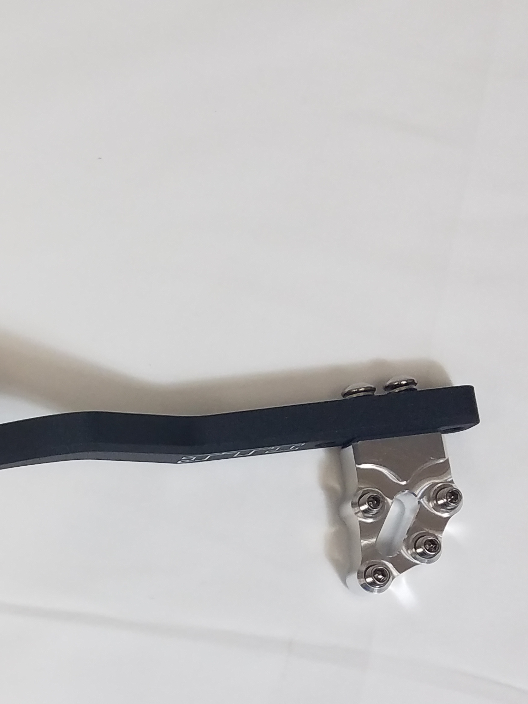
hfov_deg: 28.0
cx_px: -63
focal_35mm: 47
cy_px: 420
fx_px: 956
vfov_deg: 40.3
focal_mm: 4.2
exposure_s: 1/120
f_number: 1.7
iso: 64
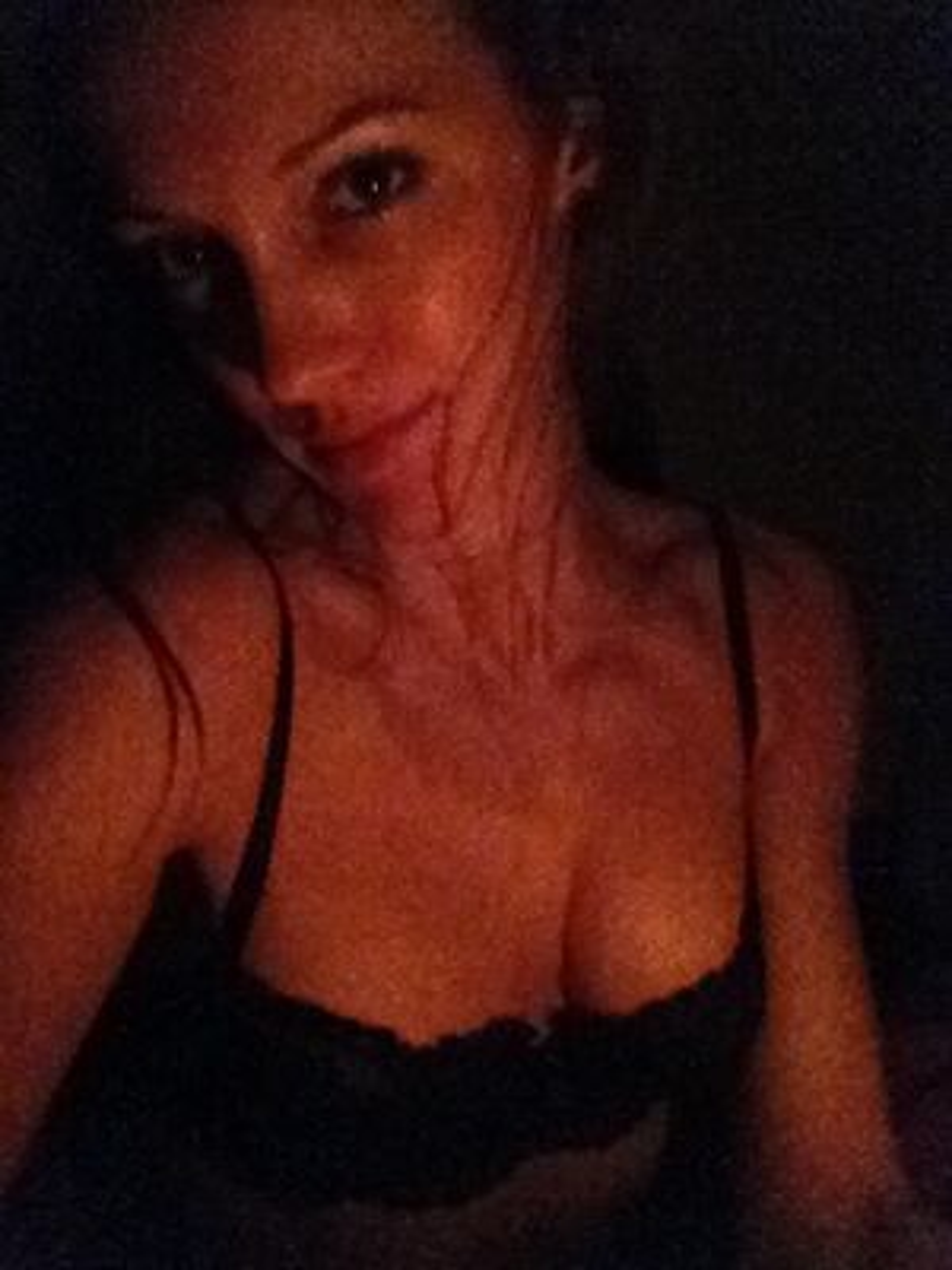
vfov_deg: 52.6
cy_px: 635
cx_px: 476
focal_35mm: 35
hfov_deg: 40.7
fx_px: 1283
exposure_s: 1/24
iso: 2000
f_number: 2.4
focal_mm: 1.85
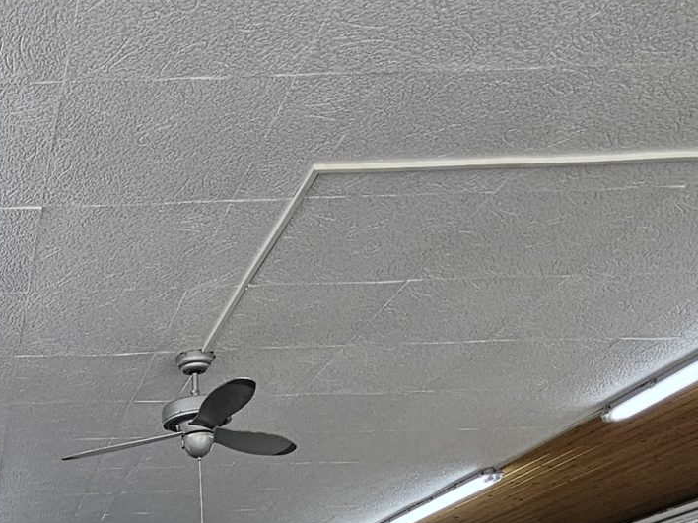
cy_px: 739
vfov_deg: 25.1
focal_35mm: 47
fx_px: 948
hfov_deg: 35.1
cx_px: -59
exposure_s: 1/148
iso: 100
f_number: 2.2
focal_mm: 2.2
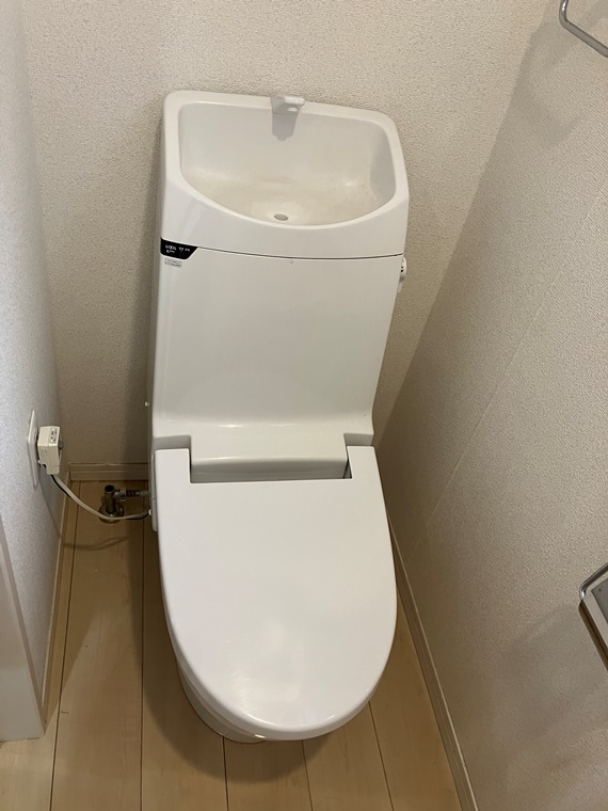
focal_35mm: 28
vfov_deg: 63.4
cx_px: 304
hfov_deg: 49.7
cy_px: 406
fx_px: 656
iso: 125
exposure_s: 1/50
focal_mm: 3.99
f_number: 1.8
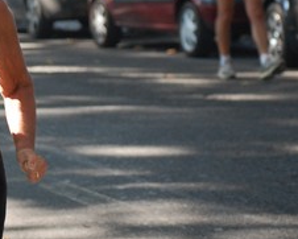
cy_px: -9
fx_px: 1811
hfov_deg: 9.3
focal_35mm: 205
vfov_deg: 7.5
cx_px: -13
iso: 800
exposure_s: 1/500
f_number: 4
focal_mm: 55
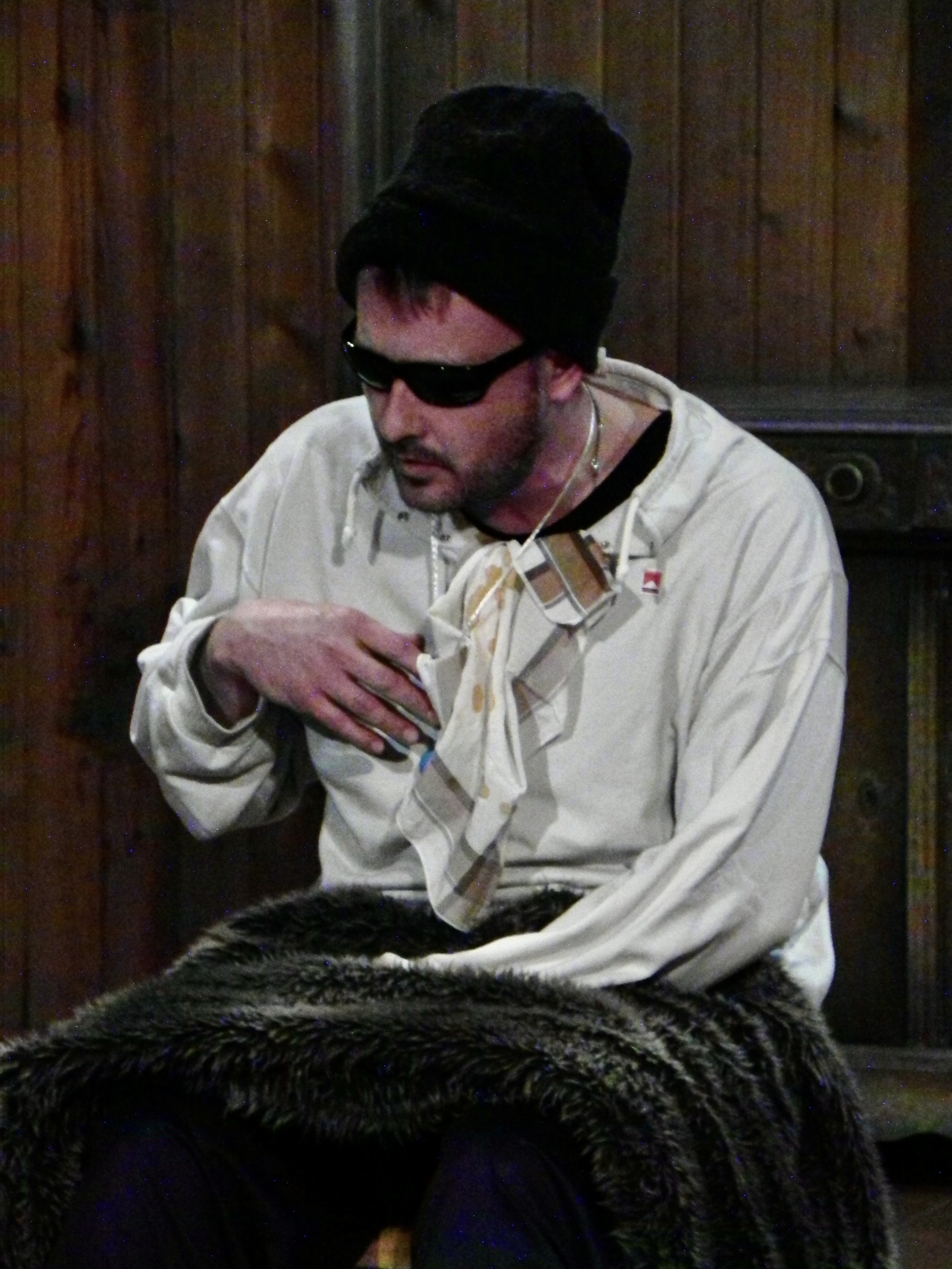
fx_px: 10671
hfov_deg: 5.1
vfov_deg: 6.8
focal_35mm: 291
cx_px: 476
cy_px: 634
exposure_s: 1/40
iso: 1600
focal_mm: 51.8
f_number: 5
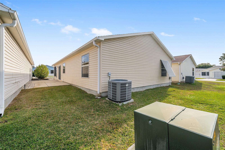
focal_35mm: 15
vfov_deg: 77.3
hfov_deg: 100.4
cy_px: 75
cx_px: 112
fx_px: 94
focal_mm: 15
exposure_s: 1/640
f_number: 8
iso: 250
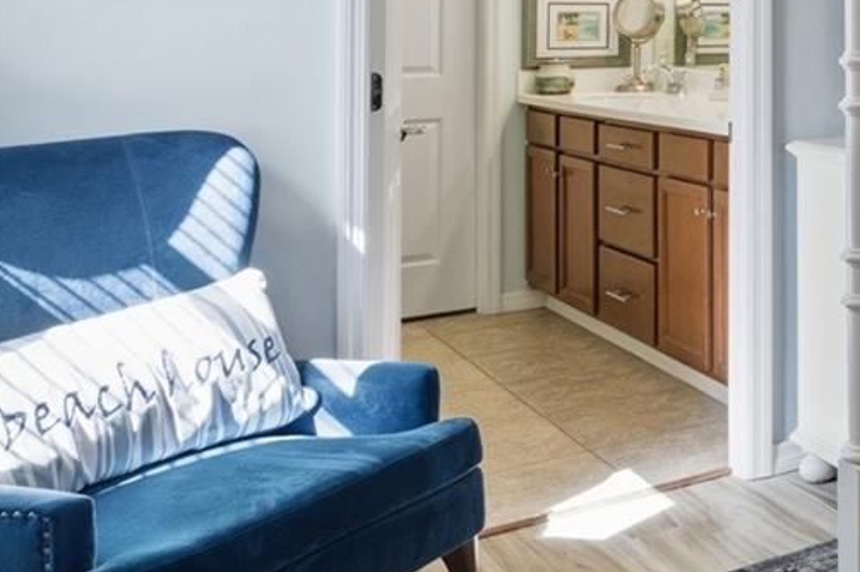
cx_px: 1180
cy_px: 15
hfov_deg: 29.4
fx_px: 1217
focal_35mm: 51
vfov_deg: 25.3
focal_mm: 16
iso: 400
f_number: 9
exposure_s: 1/80
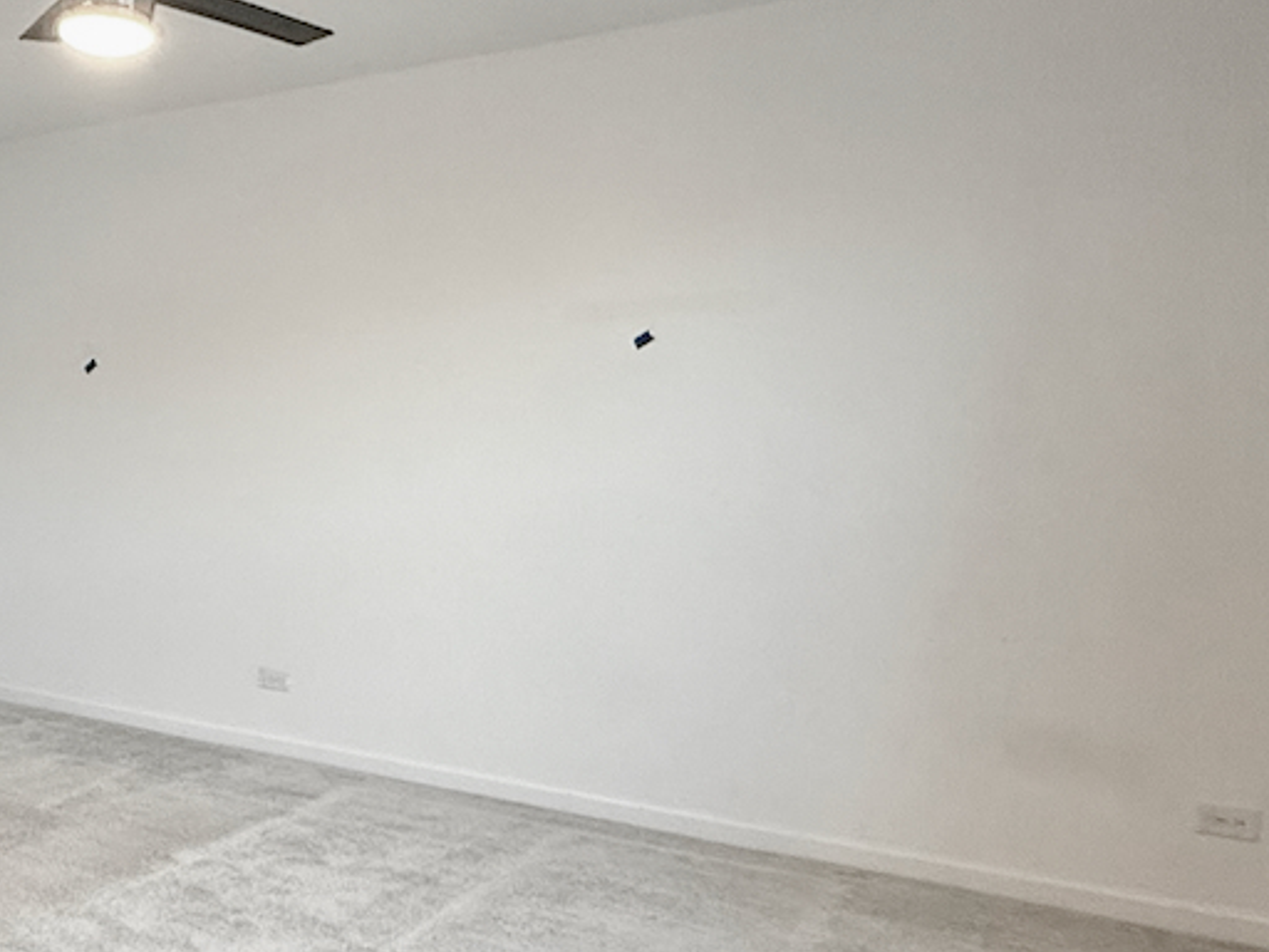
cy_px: 521
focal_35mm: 35
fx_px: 1283
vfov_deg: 40.7
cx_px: 136
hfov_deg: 47.5
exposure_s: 1/120
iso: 500
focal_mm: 2.22
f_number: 2.2
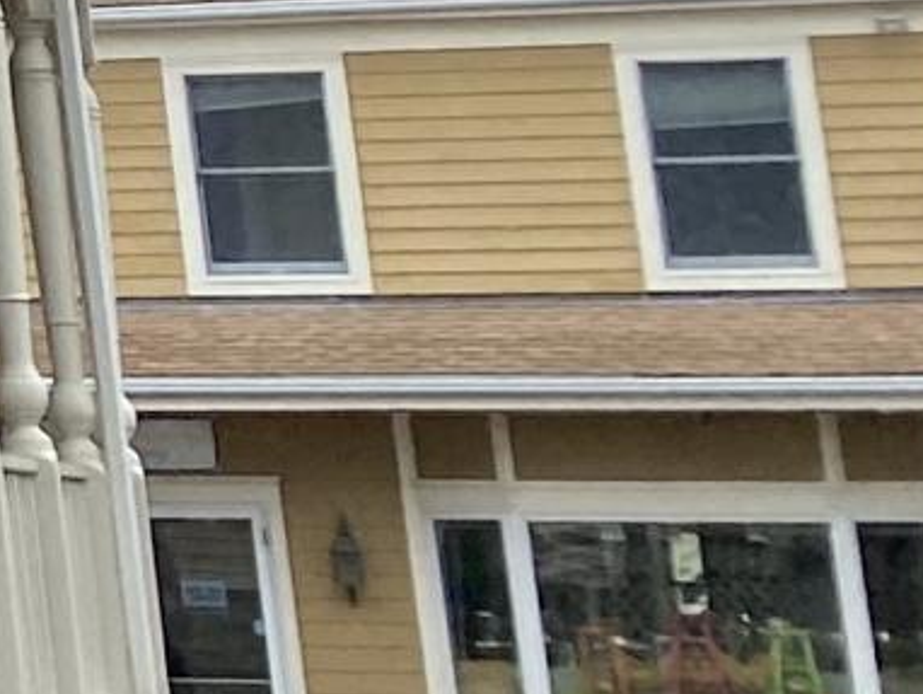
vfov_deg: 6.9
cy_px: -938
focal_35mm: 204
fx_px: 5443
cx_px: -2581
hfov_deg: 7.4
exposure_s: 1/1218
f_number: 1.8
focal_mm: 4.25
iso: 32
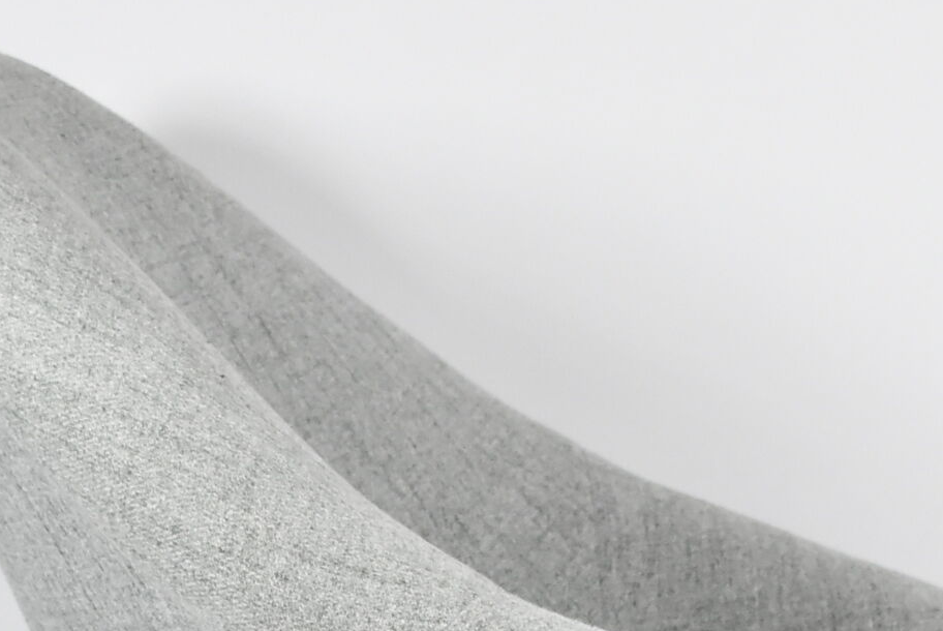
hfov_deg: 11.0
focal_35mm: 187
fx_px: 4903
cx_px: 727
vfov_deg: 7.2
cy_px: 981
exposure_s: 1/125
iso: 1600
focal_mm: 38
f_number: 4.8
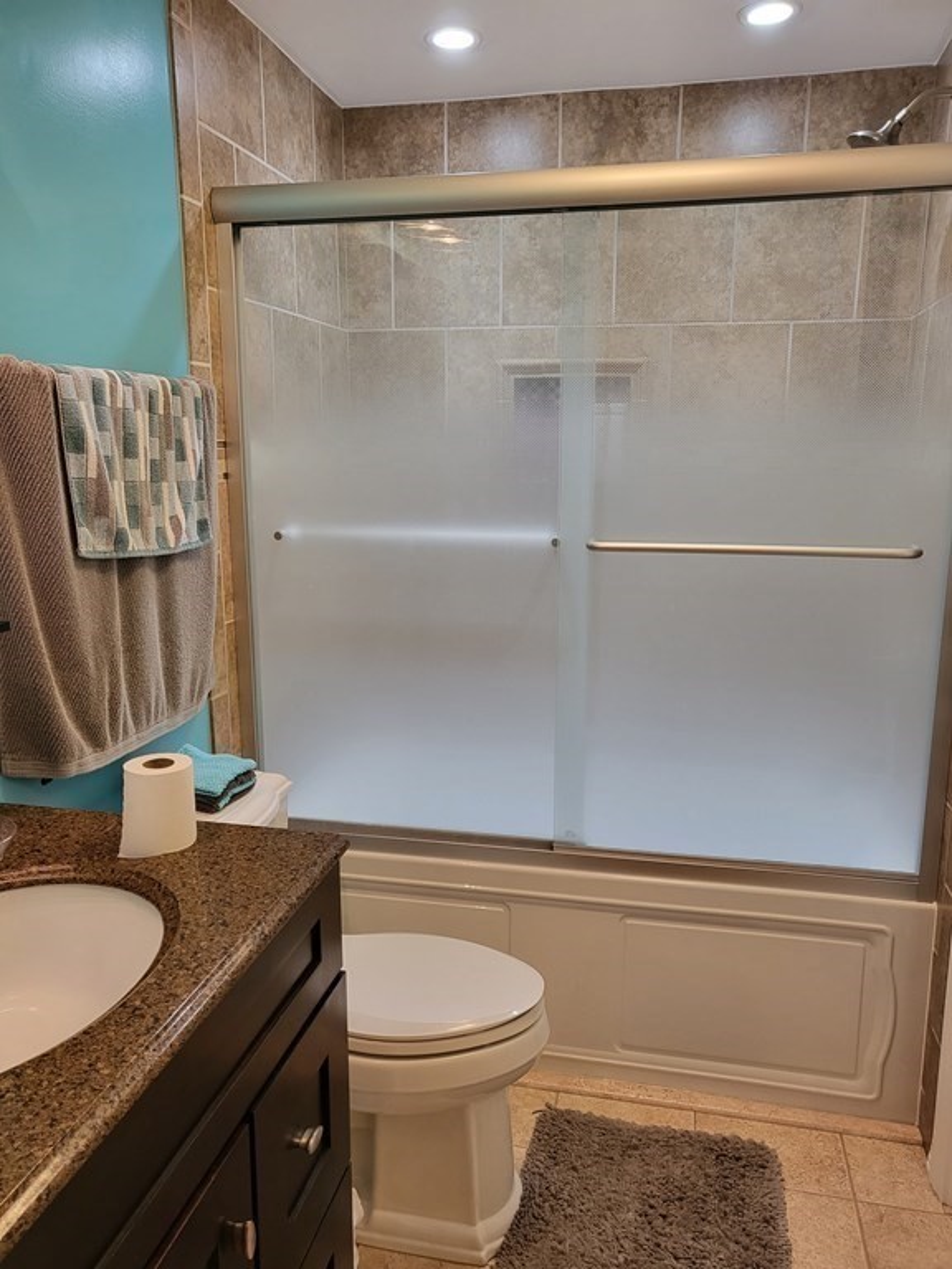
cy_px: 634
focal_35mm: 26
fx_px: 953
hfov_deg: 53.1
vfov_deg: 67.3
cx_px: 476
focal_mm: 4.25
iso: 200
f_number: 1.8
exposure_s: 1/60
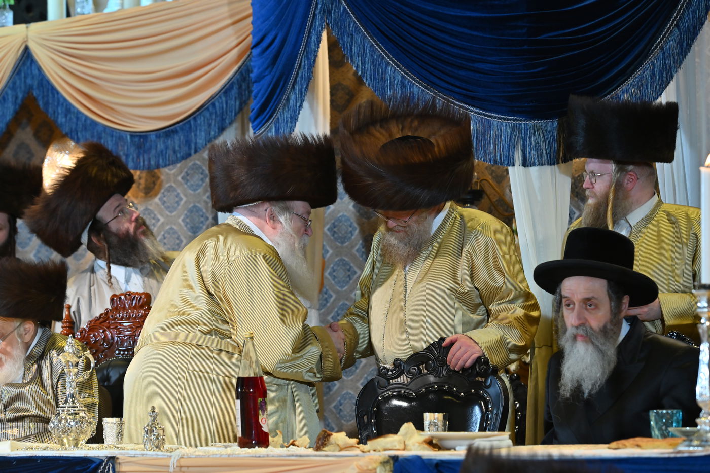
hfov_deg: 15.2
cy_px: 236
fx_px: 2662
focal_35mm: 135
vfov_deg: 10.2
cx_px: 355
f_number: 5
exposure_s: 1/200
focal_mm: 135
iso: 1250
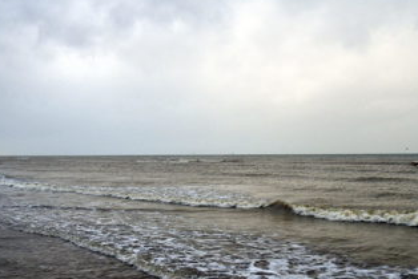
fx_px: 488
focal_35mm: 42
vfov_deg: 31.9
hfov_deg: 46.4
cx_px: 208
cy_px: 169
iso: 800
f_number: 5.6
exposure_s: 1/20
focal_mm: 22
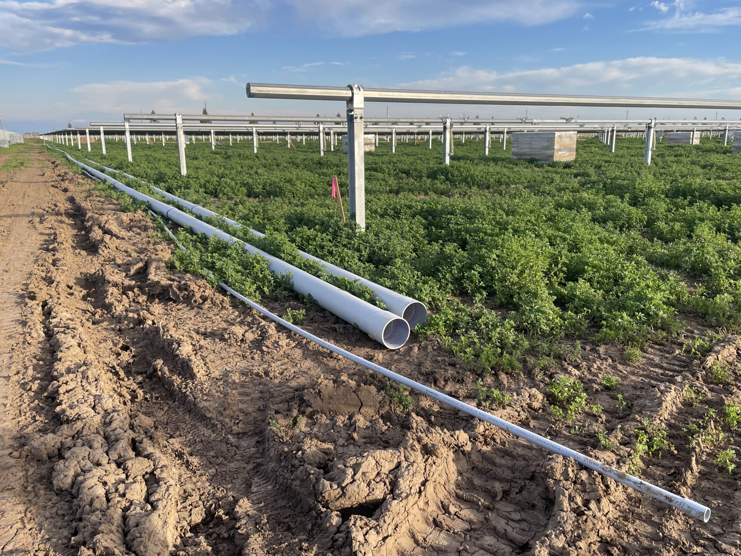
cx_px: 370
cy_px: 278
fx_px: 557
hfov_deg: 67.3
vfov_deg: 53.1
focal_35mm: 26
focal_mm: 4.2
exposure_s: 1/1159
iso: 32
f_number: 1.6
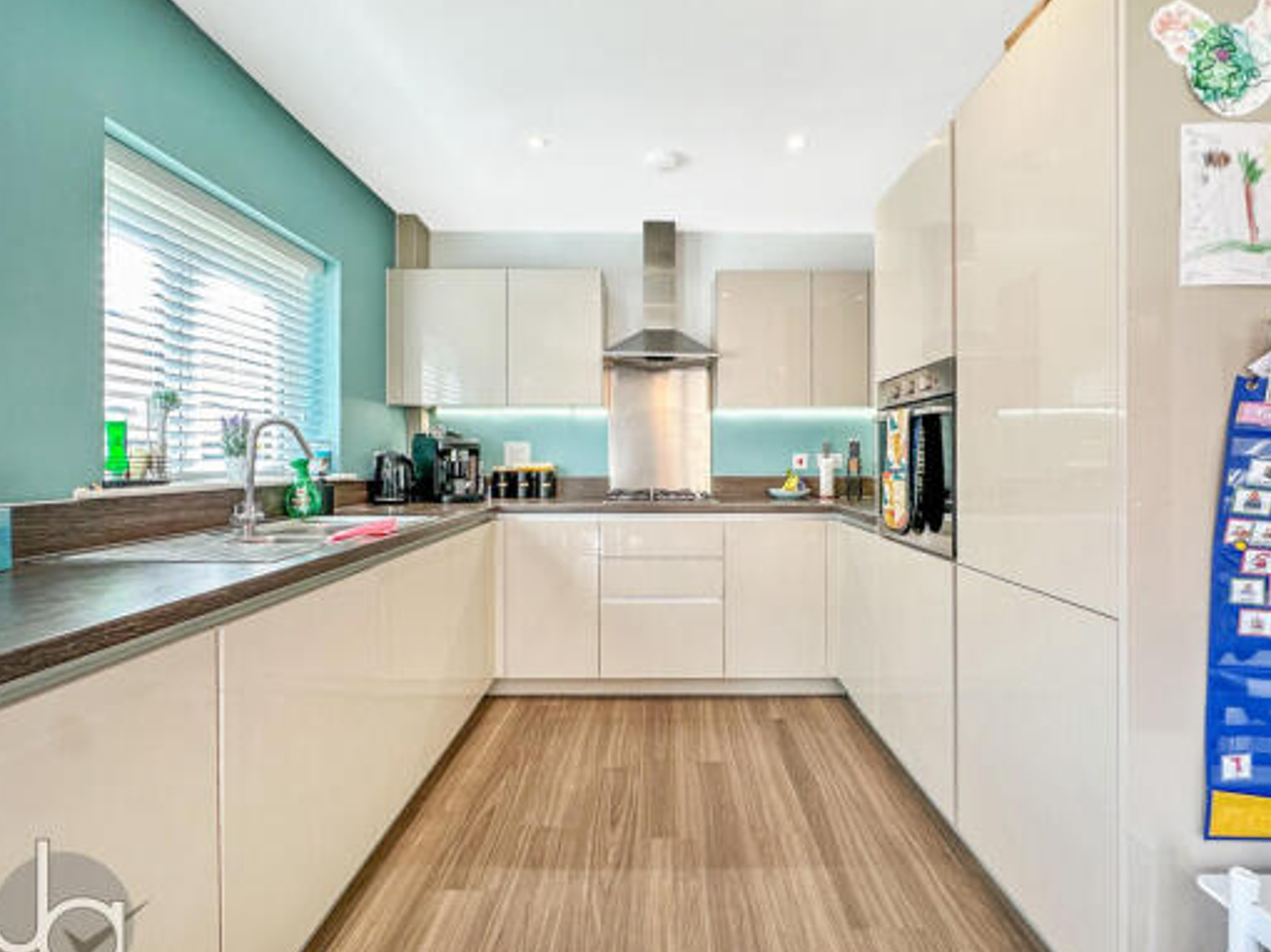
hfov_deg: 94.4
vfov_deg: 77.9
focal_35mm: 16
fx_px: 587
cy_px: 512
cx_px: 672
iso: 100
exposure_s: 1/100
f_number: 2.2
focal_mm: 2.22
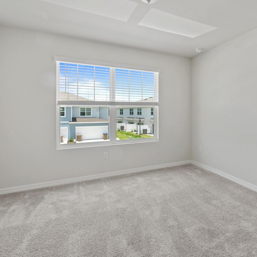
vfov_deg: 72.1
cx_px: 180
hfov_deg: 69.1
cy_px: 132
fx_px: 176
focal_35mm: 21
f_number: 9
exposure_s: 1/6
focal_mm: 16
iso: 100
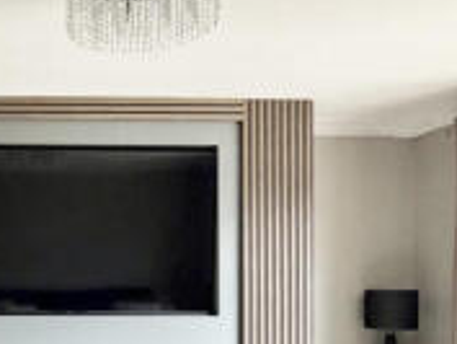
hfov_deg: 36.0
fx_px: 608
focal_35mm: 46
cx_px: -27
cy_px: 317
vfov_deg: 30.0
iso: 400
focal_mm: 2.22
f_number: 2.2
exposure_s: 1/60
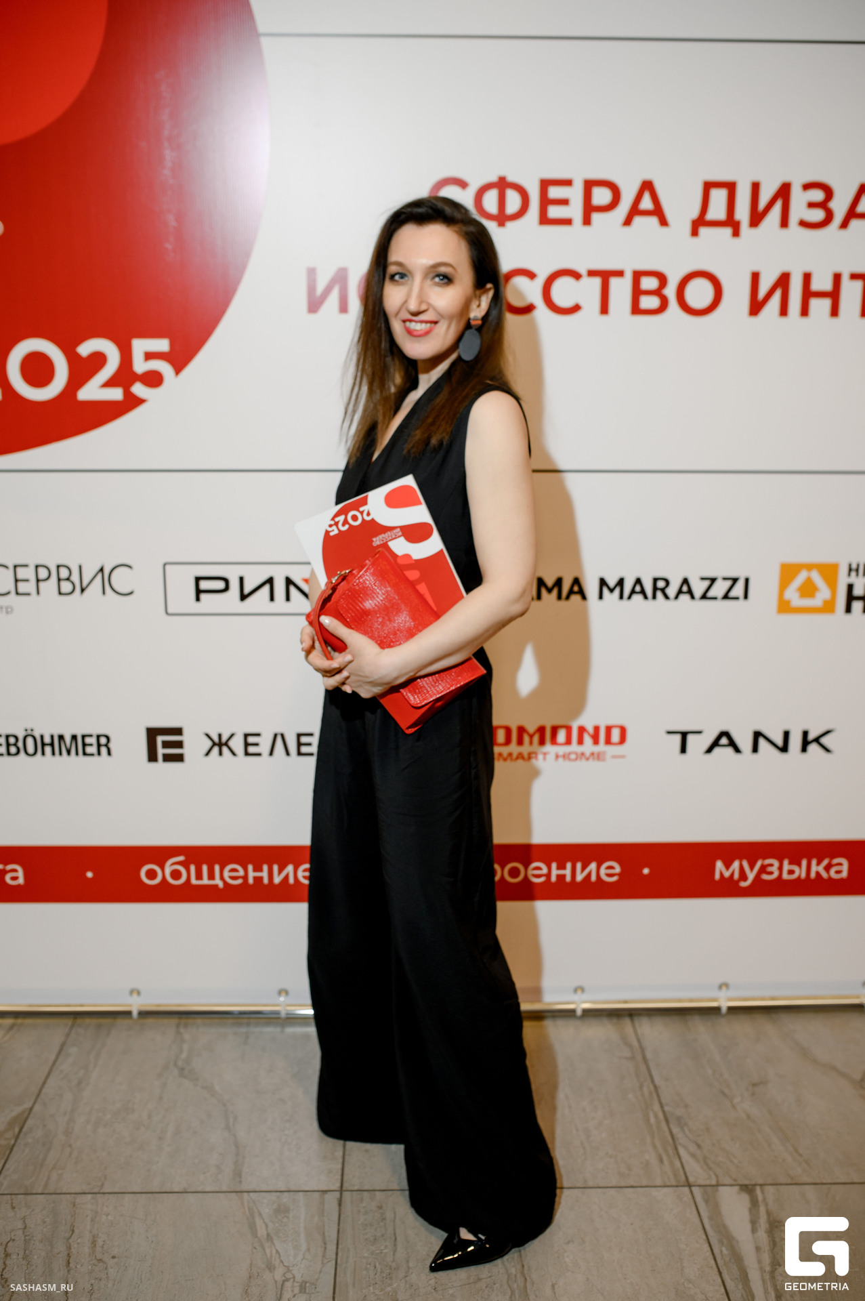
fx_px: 1263
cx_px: 432
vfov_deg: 54.5
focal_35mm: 35
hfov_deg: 37.8
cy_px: 650
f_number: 2.8
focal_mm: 35
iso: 320
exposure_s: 1/125
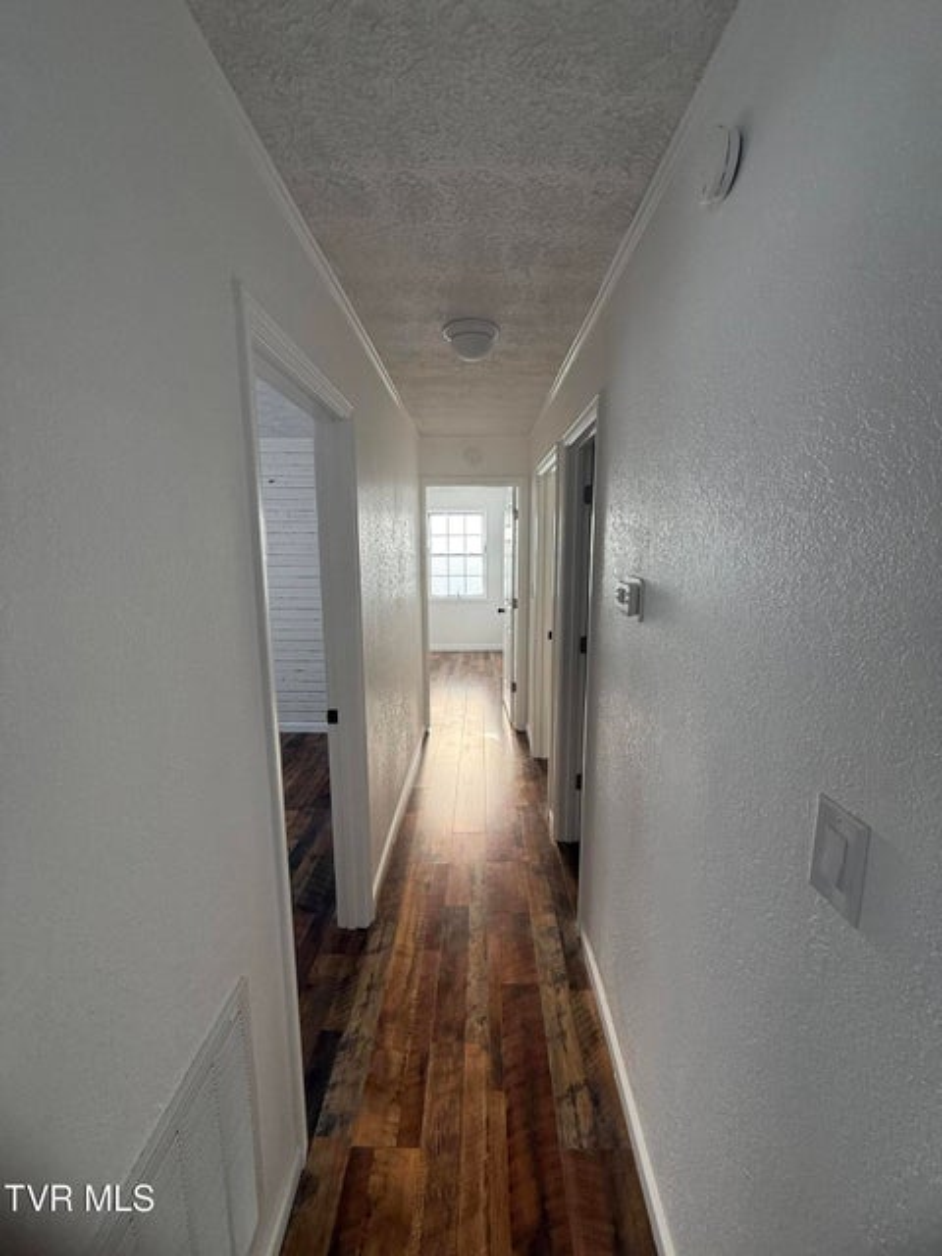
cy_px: 628
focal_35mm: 14
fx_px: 508
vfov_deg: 102.1
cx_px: 471
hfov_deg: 85.7
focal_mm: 2.22
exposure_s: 1/99
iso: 100
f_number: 2.2
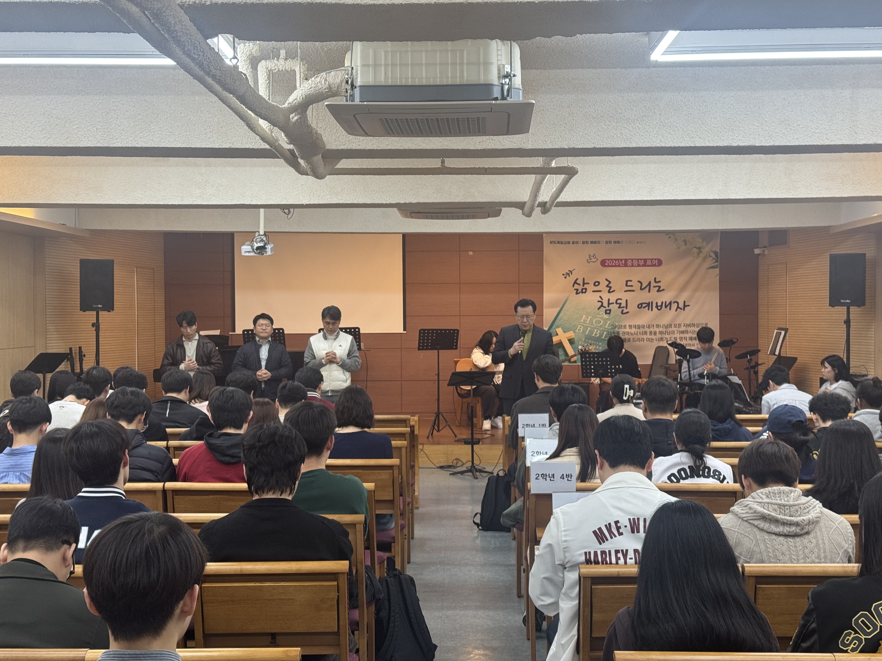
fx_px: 1223
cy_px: 330
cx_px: 441
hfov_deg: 39.7
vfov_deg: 30.3
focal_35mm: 48
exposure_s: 1/120
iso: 100
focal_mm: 6.76
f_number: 1.78
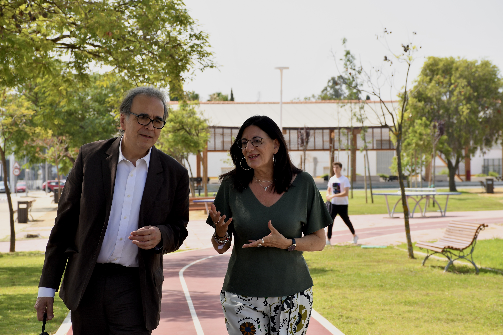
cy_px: 168
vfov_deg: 12.2
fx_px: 1565
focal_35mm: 112
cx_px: 252
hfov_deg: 18.3
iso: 160
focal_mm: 75
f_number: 8
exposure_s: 1/250
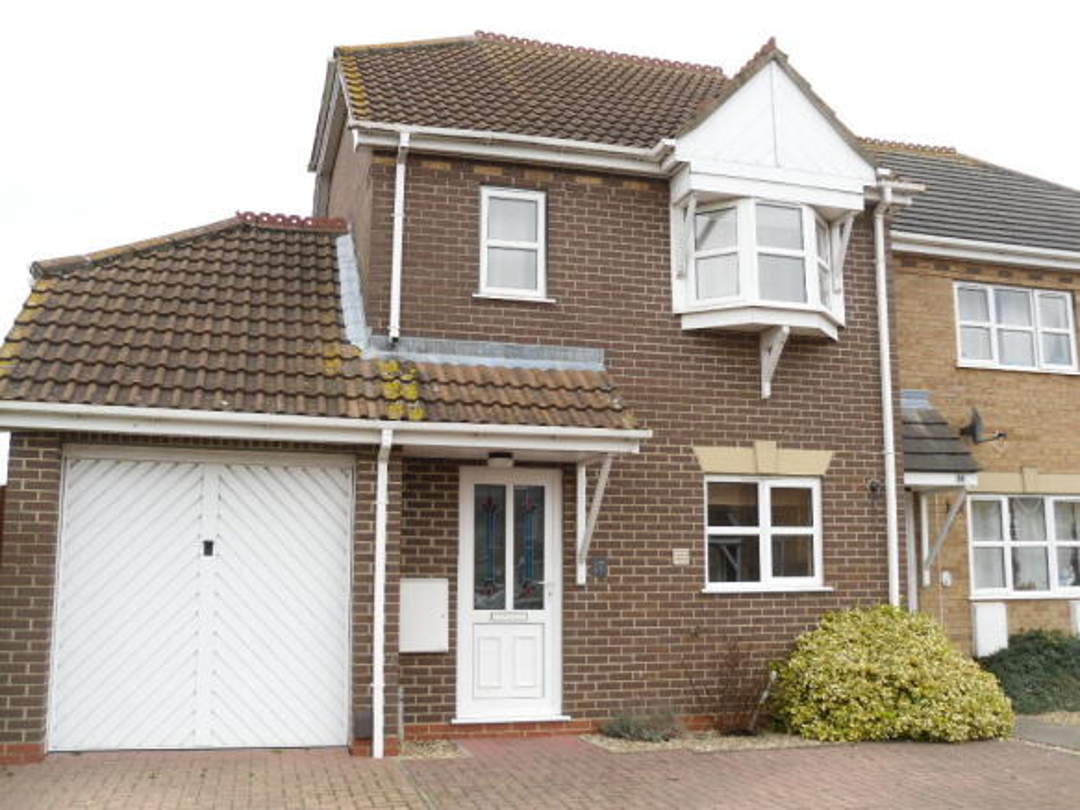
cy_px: 405
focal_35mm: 34
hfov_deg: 54.0
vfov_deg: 41.8
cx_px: 540
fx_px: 1061
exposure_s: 1/90
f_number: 2.8
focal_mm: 6
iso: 80
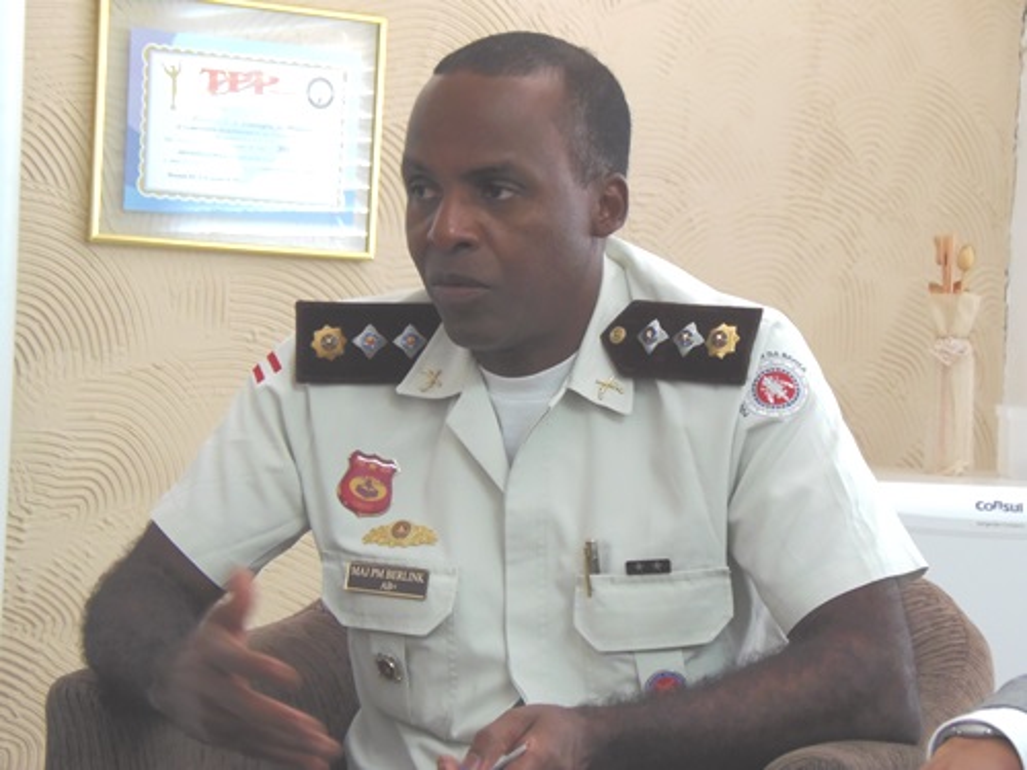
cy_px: 385
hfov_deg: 19.8
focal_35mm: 99
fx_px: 2937
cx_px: 514
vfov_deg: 14.9
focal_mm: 18.4
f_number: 4.4
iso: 200
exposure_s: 1/15
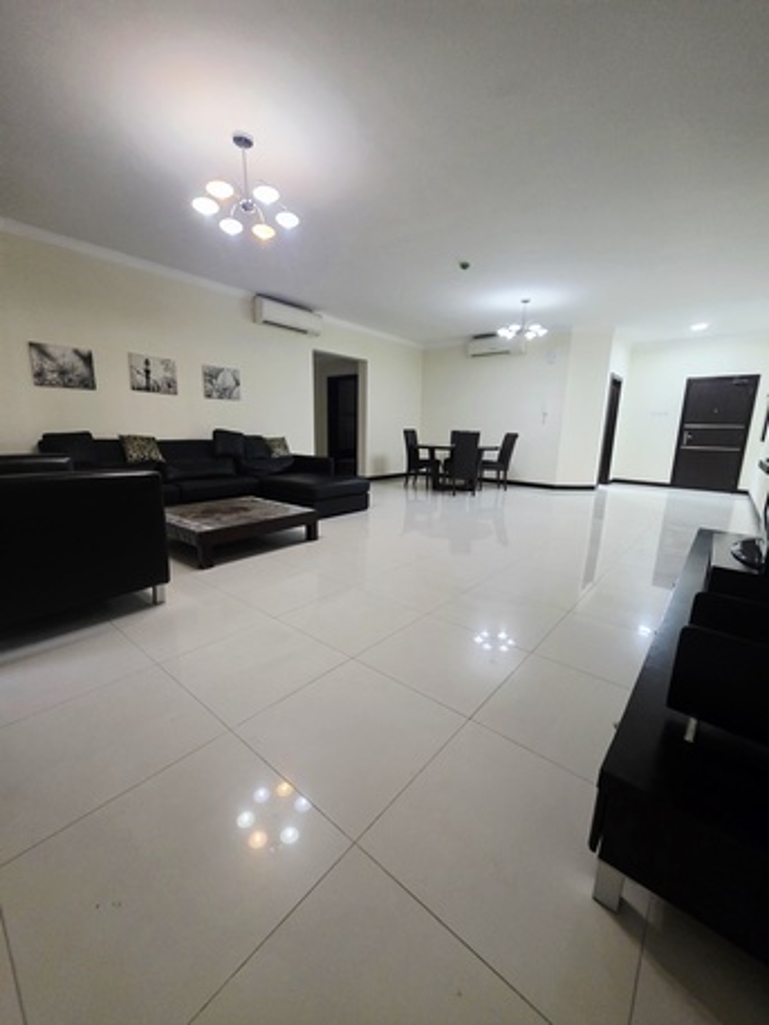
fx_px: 385
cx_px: 384
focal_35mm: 13
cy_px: 512
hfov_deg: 89.9
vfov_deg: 106.2
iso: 500
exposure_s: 1/50.3
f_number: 1.9
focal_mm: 2.2
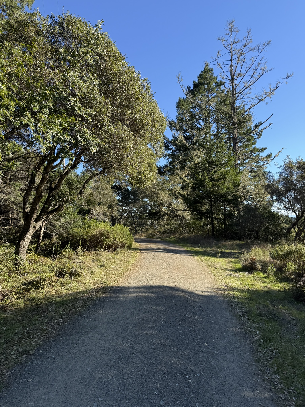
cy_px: 204
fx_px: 282
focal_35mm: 24
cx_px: 152
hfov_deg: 56.8
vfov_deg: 71.6
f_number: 1.78
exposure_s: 1/1493
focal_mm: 6.76
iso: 100
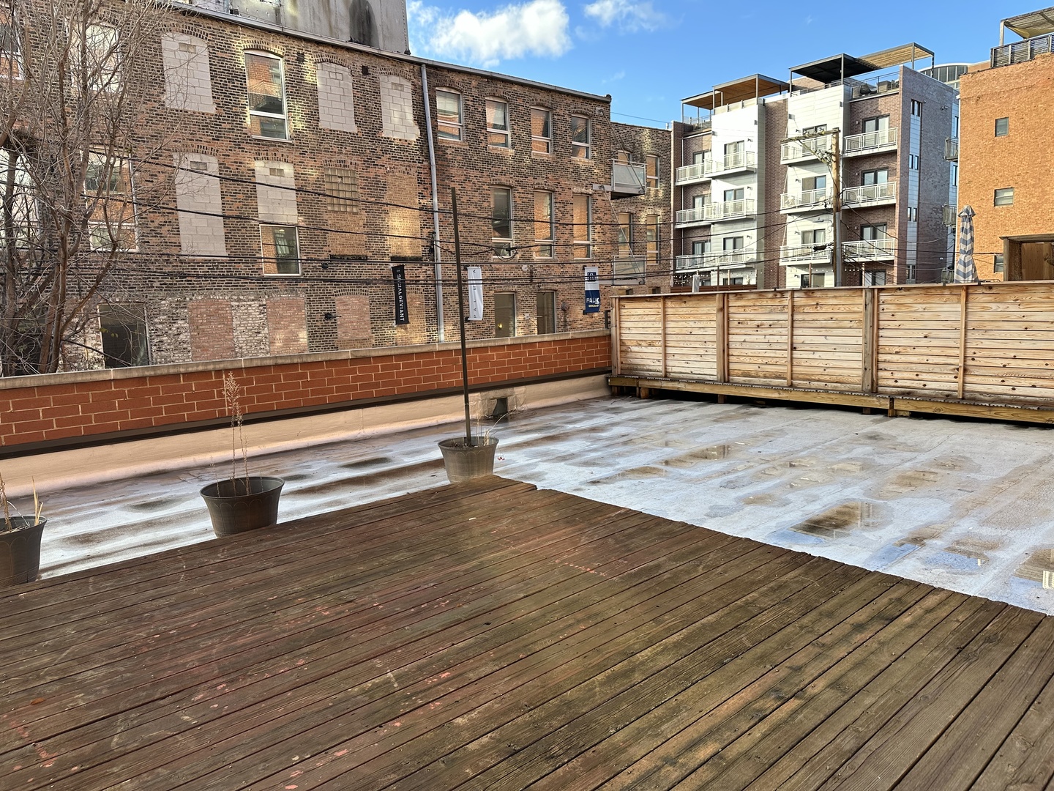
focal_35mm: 24
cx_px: 527
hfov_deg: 71.6
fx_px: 731
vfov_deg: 56.8
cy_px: 396
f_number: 1.78
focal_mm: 6.86
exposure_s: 1/638
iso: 80
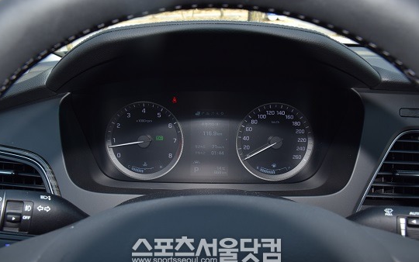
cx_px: 206
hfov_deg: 66.4
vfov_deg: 44.5
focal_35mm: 28
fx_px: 320
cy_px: 141
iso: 100
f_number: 8
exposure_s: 1/60
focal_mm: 18
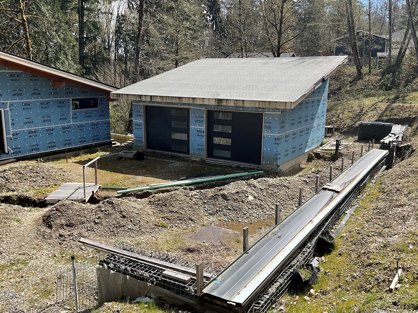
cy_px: 156
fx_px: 386
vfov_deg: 44.2
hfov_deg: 56.8
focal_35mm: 32
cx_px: 216
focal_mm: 3
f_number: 1.8
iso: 16
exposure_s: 1/1311
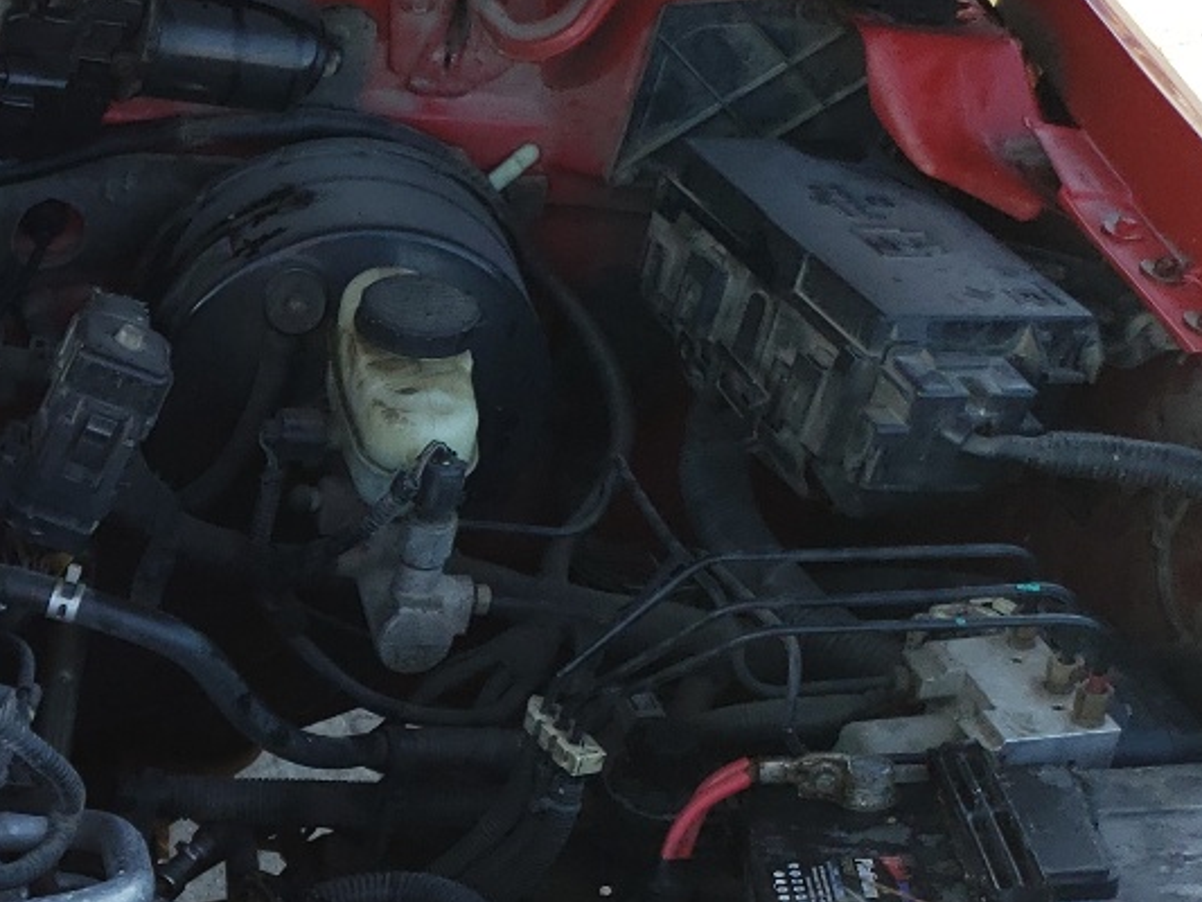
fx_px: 2709
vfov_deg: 18.3
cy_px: 965
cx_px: -332
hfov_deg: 22.5
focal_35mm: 78
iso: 50
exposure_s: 1/556
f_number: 1.5
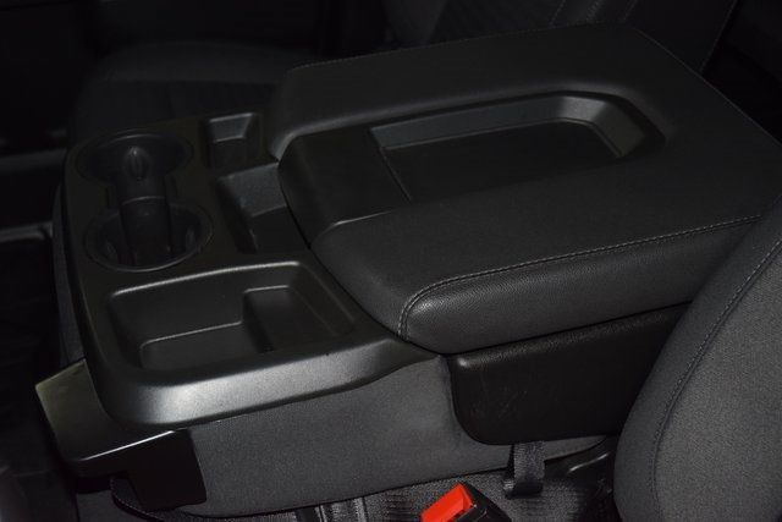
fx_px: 1108
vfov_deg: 26.5
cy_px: 261
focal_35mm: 51
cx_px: 391
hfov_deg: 38.9
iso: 1250
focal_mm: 34
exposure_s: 1/125
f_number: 4
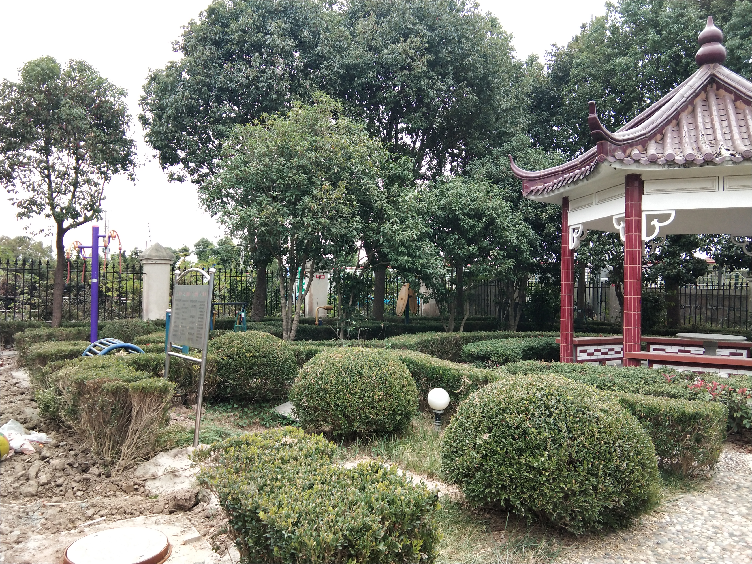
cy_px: 282
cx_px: 376
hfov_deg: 58.4
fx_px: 673
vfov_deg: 45.4
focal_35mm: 31
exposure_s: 1/128
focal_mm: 3.69
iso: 50
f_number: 2.2
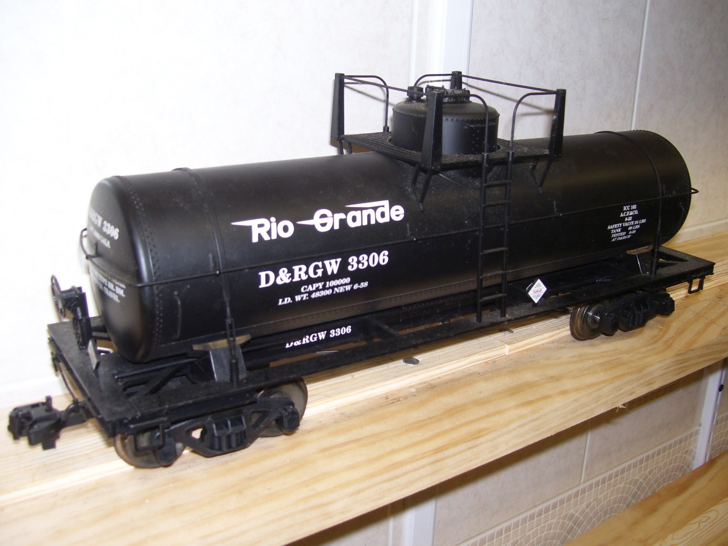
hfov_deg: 50.1
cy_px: 273
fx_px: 778
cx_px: 364
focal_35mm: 37
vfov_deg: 38.7
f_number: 2.7
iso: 80
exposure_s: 1/60
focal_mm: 6
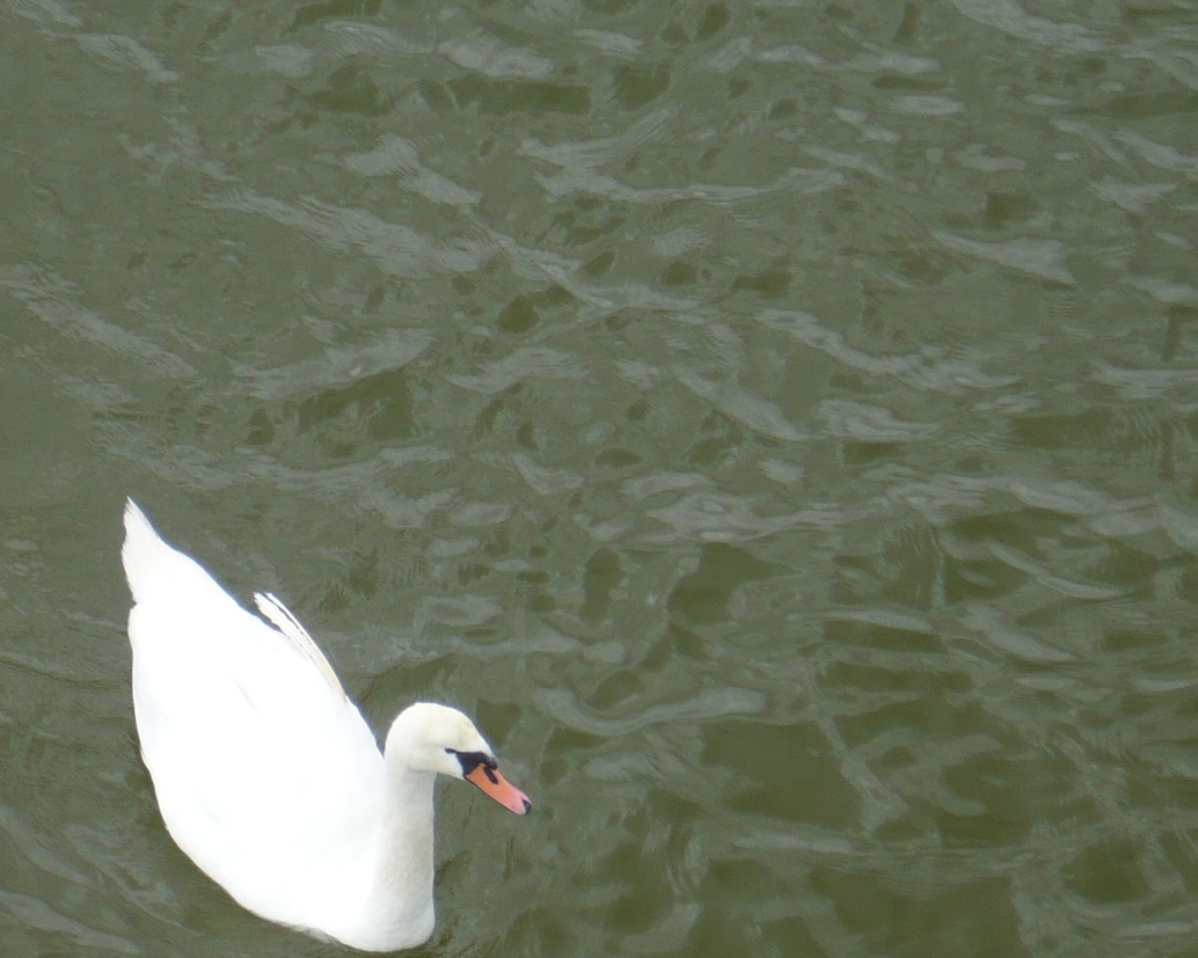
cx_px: 542
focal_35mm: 174
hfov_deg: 11.1
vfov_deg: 8.9
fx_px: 6169
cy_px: 467
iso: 100
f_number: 5
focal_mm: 17.4
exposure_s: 1/250
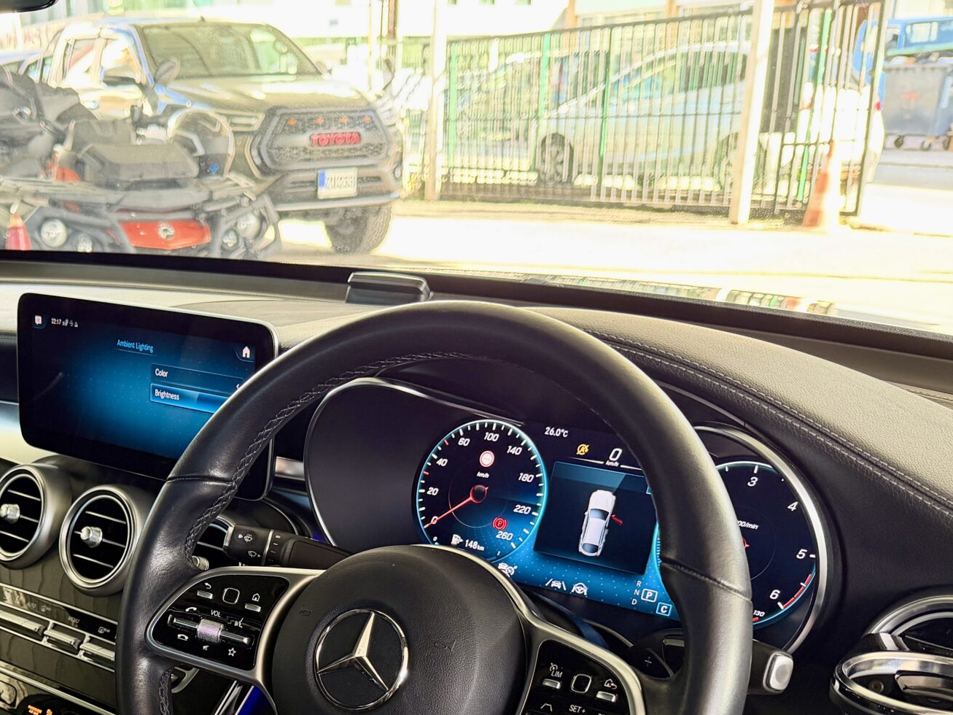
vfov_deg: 29.1
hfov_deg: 38.8
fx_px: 1294
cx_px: 186
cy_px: 697
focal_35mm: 47
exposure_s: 1/60
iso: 320
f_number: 1.78
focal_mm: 6.76
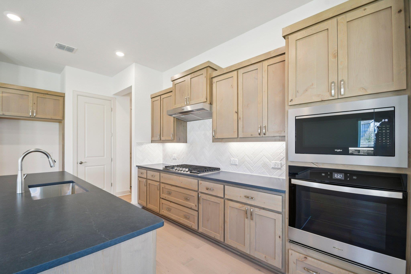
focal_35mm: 15
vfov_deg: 77.3
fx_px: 171
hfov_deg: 100.4
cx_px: 206
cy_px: 137
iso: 400
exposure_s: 1/10
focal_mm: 10
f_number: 8
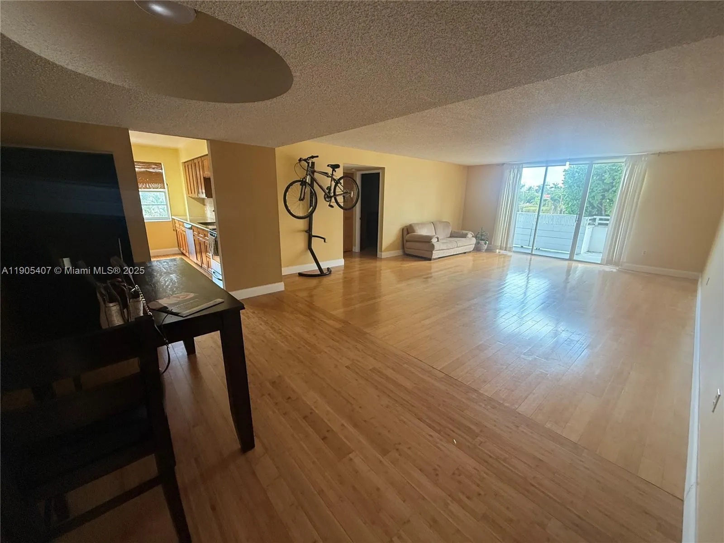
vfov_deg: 85.7
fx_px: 293
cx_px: 362
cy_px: 272
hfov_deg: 102.1
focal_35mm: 14
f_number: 2.2
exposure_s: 1/120
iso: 320
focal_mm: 2.22
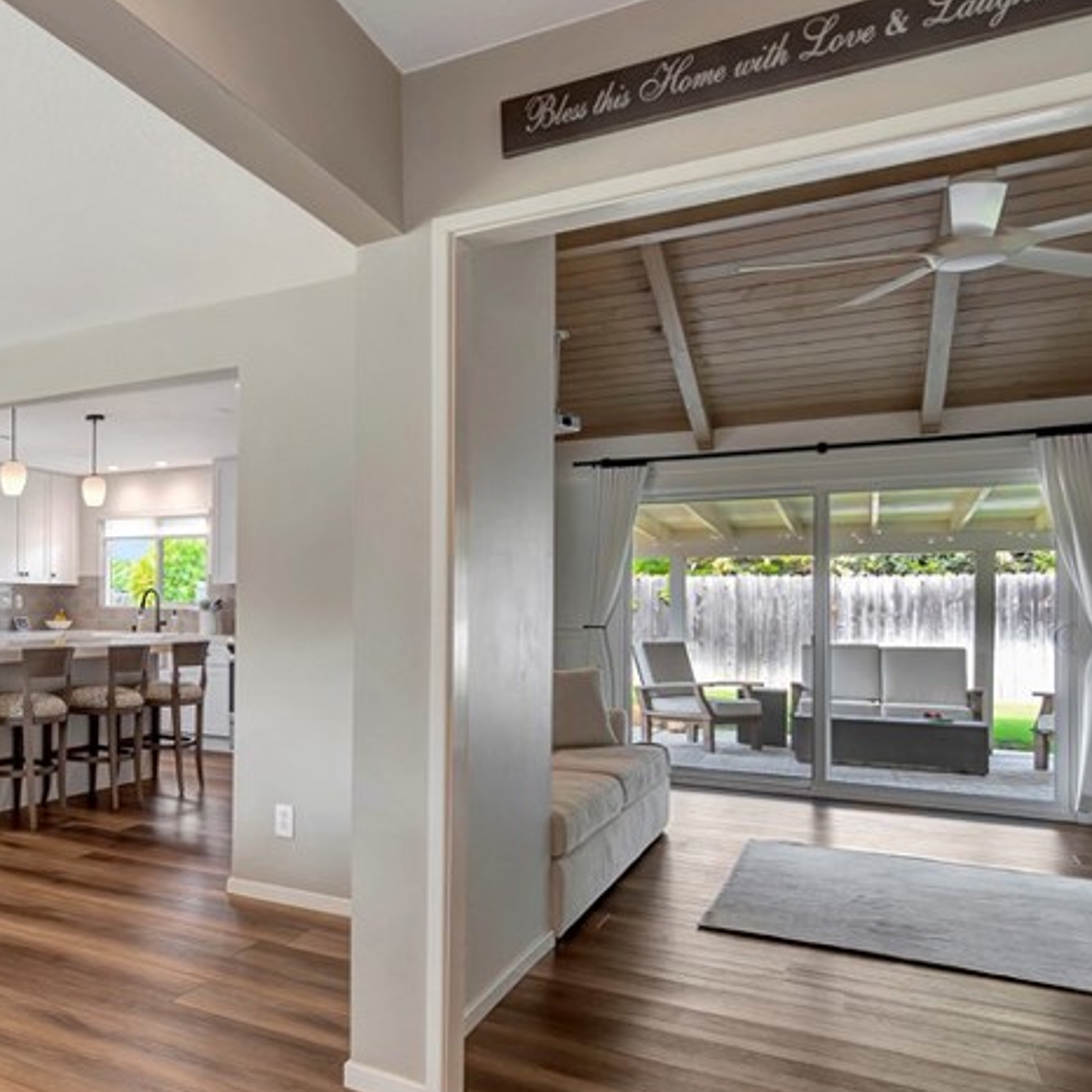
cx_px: 103
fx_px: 999
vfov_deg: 57.2
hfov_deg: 50.6
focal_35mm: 28
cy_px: 606
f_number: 5.6
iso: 100
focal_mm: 10
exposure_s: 1/13
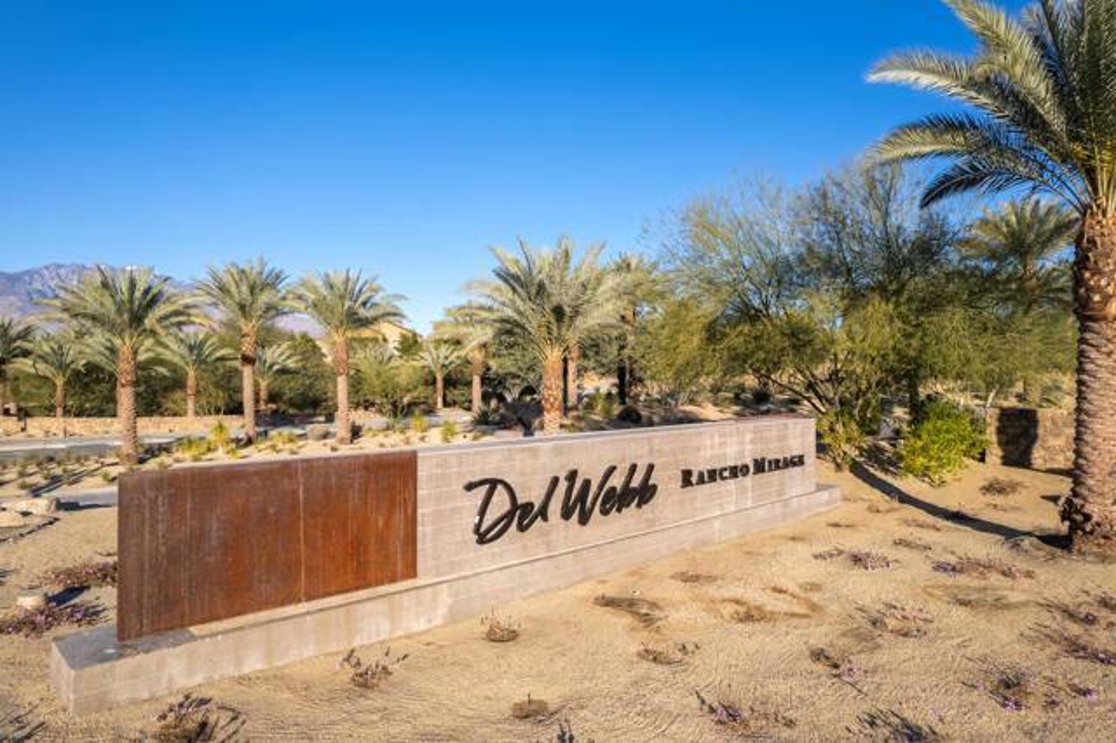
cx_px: 558
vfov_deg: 57.2
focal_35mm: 22
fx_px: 682
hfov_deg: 78.6
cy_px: 372
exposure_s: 1/5000
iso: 100
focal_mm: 8.38
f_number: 2.8
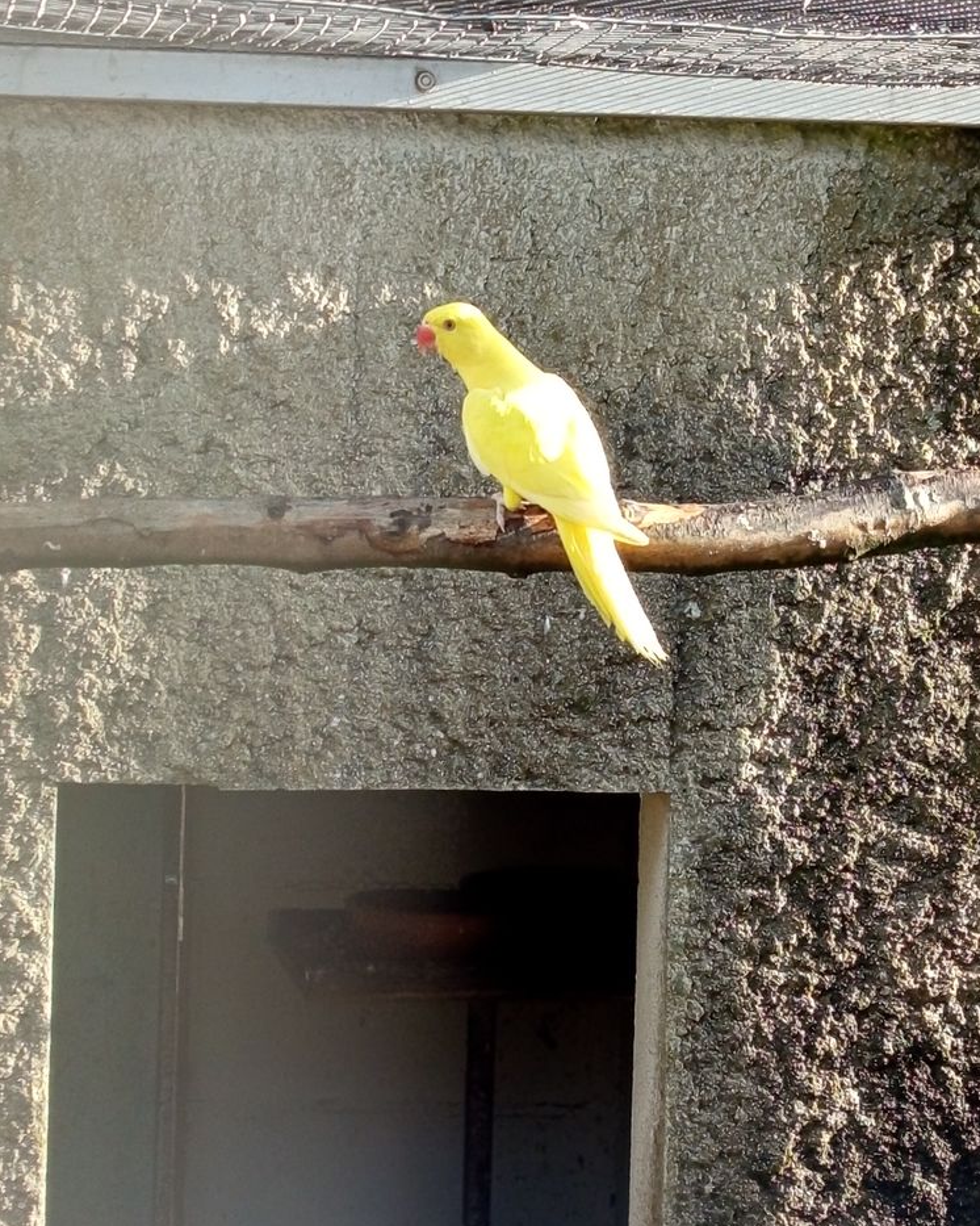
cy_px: 647
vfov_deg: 14.3
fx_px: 4896
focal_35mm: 135
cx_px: 490
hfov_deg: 11.4
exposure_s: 1/99.9
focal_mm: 5.24
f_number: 1.7
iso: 76
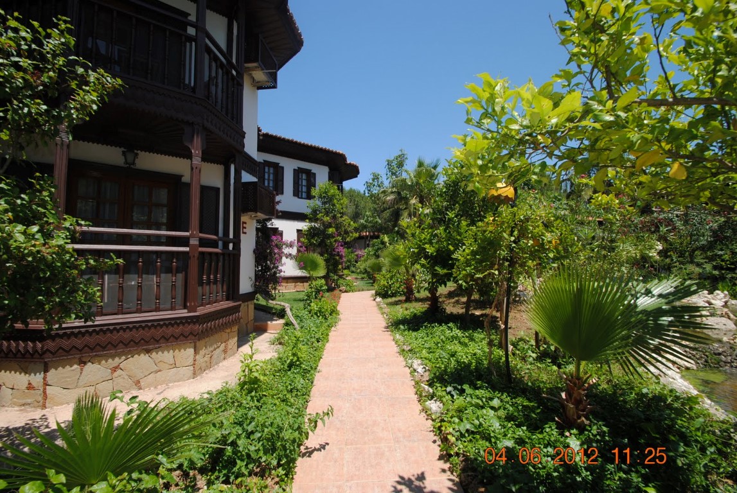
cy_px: 246
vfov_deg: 77.5
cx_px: 368
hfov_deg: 100.3
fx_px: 307
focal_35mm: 15
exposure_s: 1/200
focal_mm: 10
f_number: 8
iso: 100
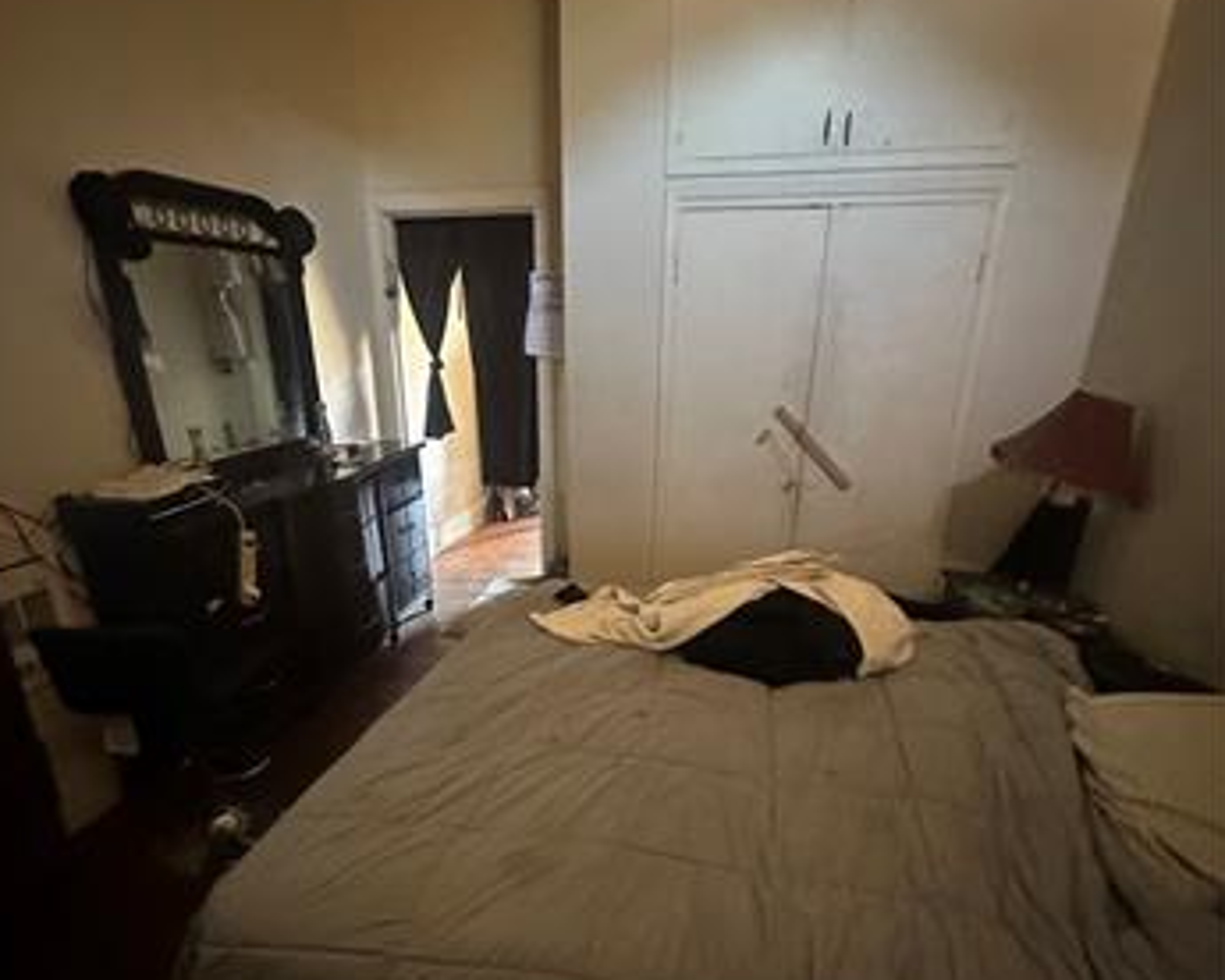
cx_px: 597
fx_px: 689
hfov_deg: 83.3
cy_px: 572
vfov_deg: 70.3
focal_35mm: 19
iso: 1250
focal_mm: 2.22
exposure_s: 1/30
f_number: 2.2
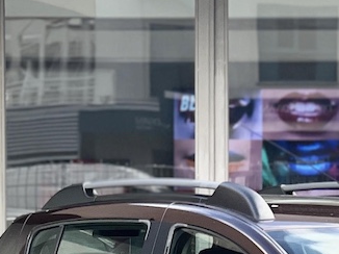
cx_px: 372
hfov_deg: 8.0
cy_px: 413
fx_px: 2398
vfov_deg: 6.0
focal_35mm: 245
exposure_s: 1/121
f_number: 2.2
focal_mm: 7.5
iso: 32
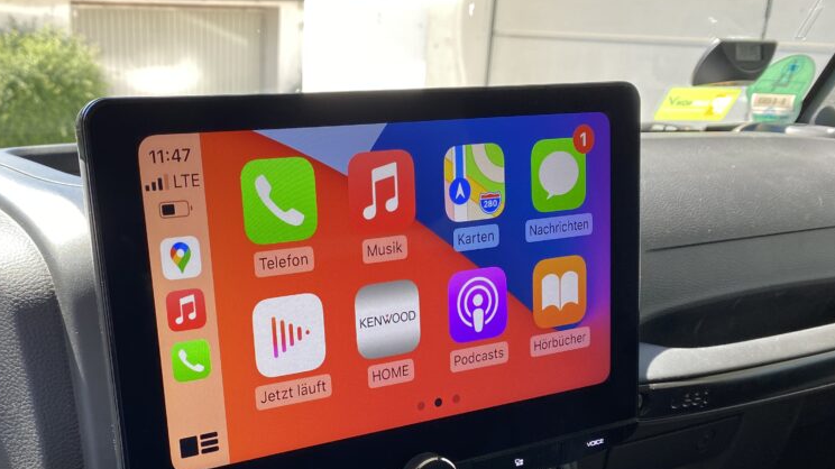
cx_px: 277
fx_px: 863
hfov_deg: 50.7
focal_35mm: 39
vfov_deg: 29.8
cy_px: 369
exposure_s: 1/122
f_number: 1.8
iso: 40
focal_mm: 4.25
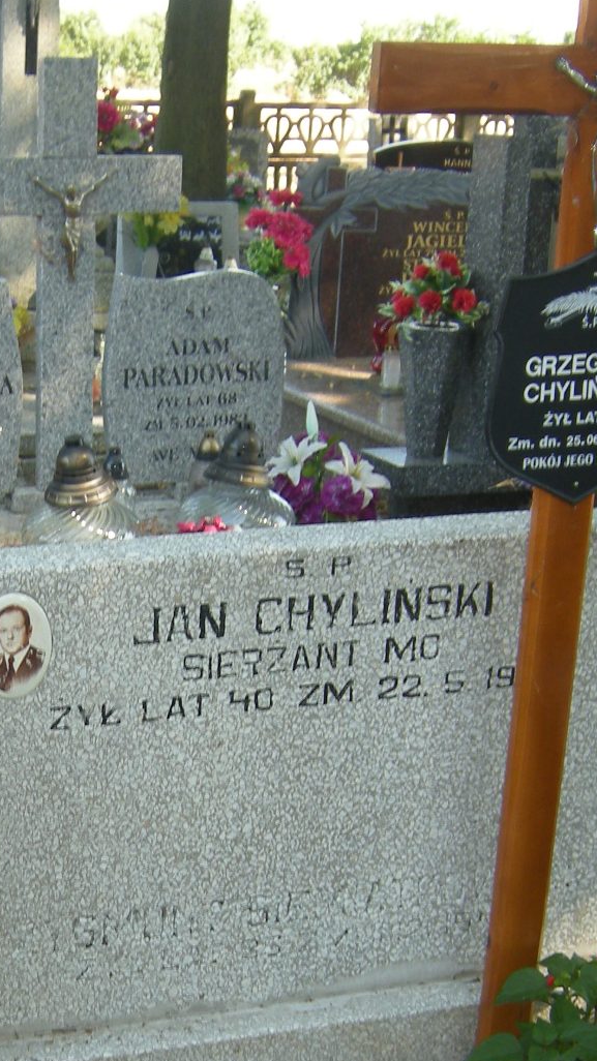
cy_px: 766
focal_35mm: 64
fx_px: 1801
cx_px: 35
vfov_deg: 32.4
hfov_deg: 18.4
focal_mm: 5.3
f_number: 2.9
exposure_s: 1/65.3
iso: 64
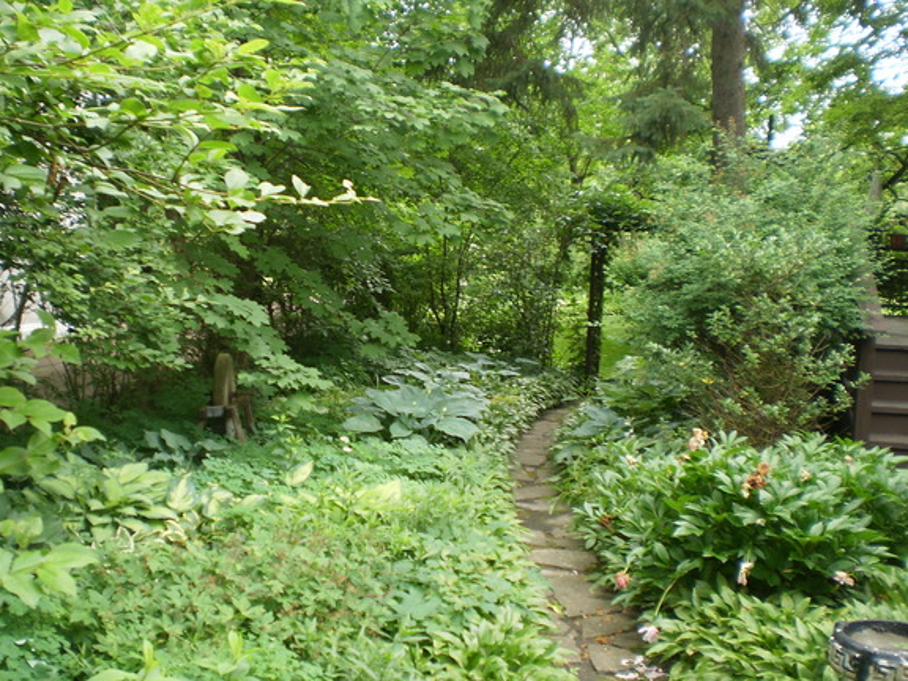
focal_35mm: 40
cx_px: 408
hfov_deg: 46.7
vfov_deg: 36.0
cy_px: 326
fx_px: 1049
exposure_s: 1/30
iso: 64
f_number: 3.1
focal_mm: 6.3
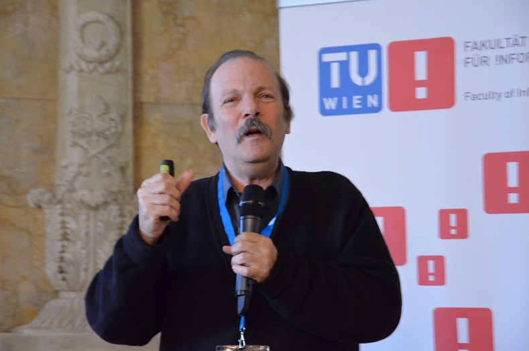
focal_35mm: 120
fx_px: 1760
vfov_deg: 11.4
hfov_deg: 17.1
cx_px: 264
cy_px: 176
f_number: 5.3
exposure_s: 1/20
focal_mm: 80
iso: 3200
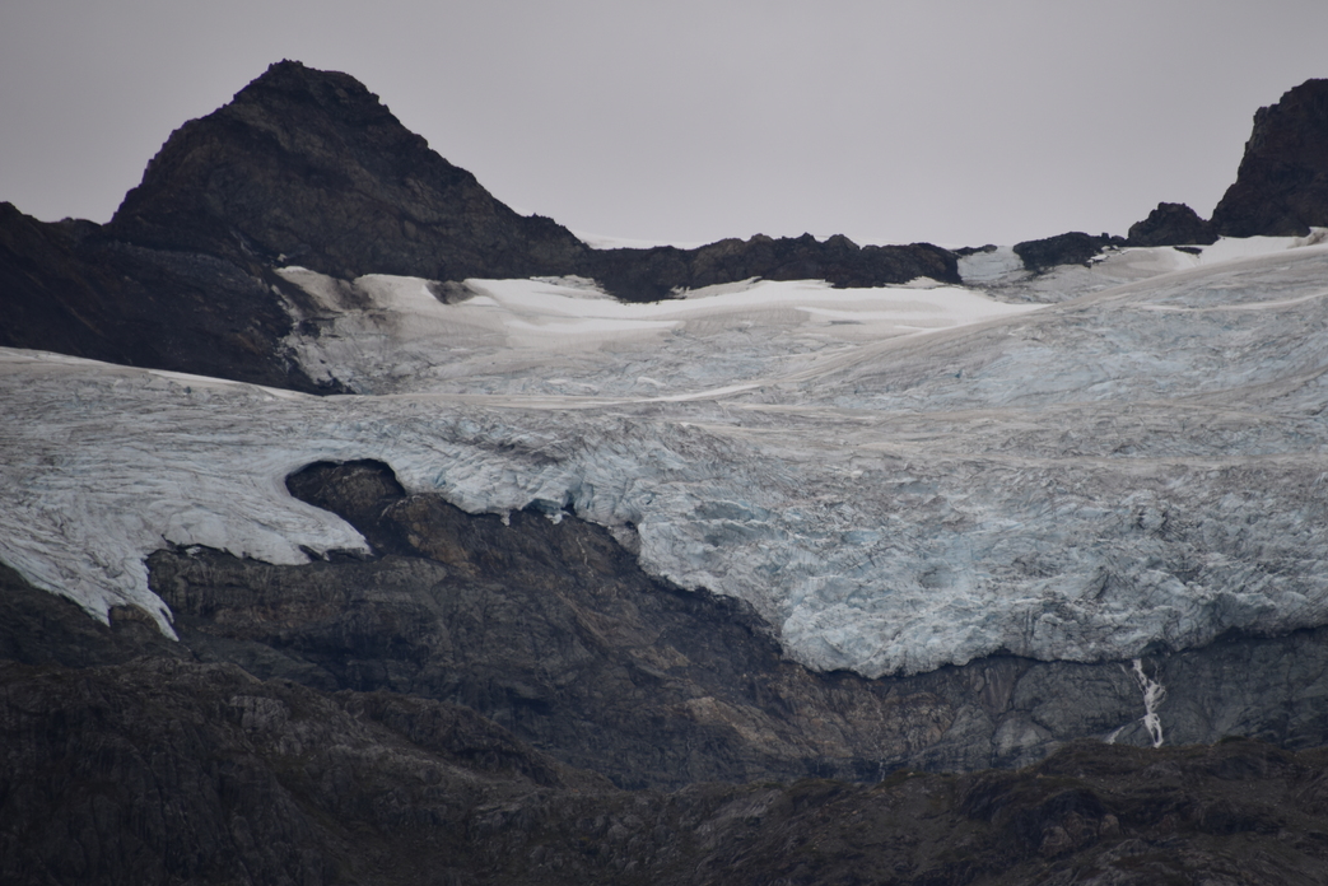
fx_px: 13578
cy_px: 460
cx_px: 807
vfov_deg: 3.7
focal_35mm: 368
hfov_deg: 5.6
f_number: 5.6
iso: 200
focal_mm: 300
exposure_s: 1/640
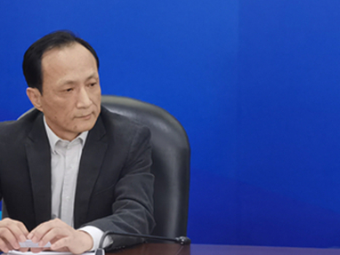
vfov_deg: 8.2
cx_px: 92
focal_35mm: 182
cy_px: 157
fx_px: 1789
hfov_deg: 10.8
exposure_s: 1/50
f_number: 2.4
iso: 200
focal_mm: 7.48
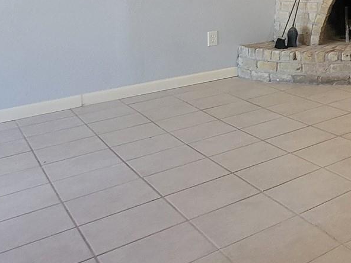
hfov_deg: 32.4
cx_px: 449
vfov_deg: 28.5
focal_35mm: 45
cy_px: -44
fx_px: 456
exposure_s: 1/60
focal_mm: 2.2
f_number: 2.2
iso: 320
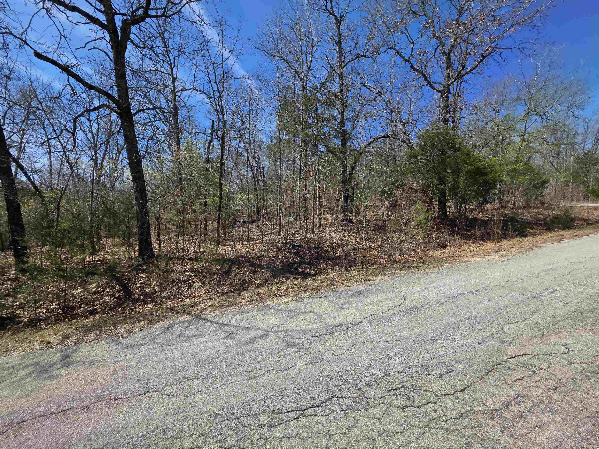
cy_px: 224
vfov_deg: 89.9
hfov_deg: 106.2
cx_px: 300
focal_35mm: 13
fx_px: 225
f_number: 1.9
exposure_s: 1/1437
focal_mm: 2.2
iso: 40
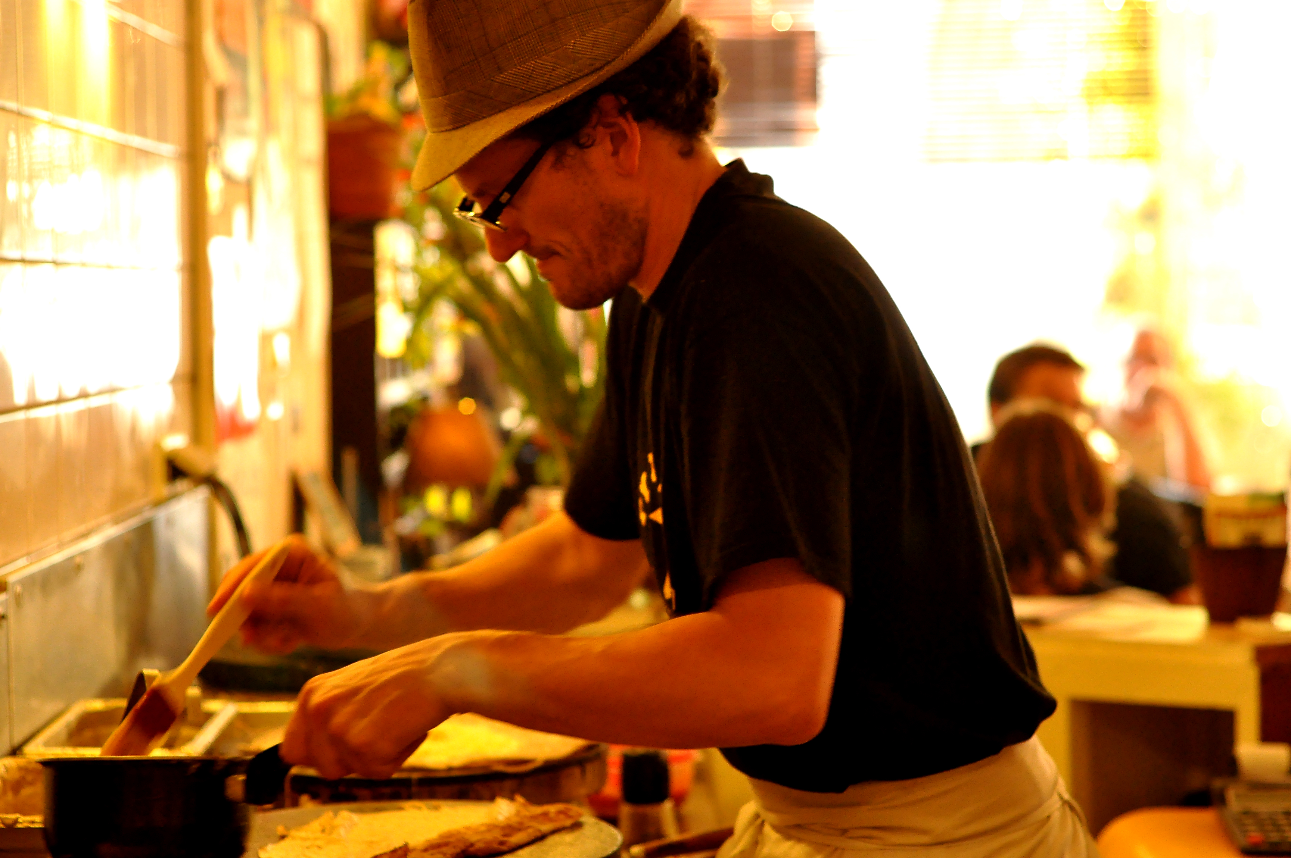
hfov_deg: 27.0
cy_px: 429
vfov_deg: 18.1
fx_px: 2686
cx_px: 646
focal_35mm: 75
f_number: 3.2
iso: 1600
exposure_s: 1/60
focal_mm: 50
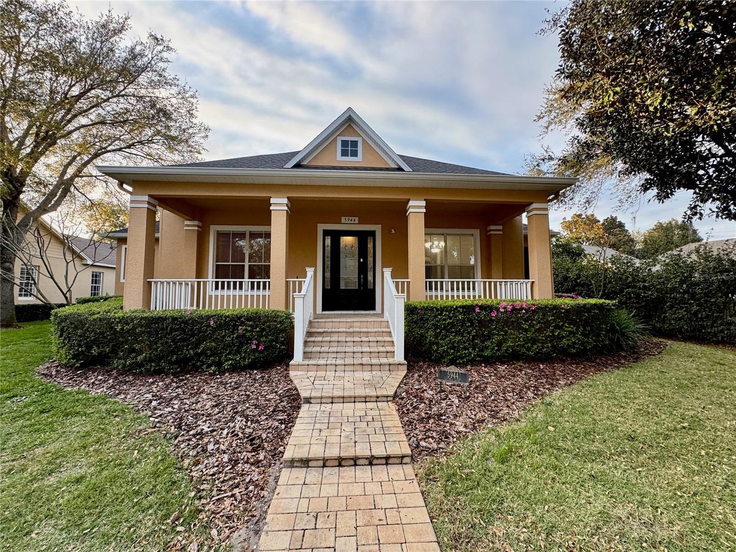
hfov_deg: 102.1
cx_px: 368
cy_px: 276
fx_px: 298
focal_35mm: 14
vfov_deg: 85.6
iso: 100
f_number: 2.2
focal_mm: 2.22
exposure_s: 1/99
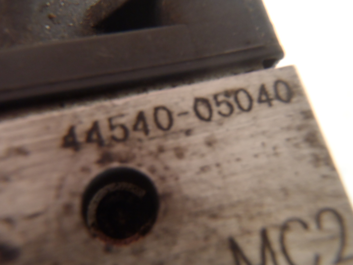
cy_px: 132
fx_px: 377
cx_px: 176
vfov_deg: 38.7
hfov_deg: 50.1
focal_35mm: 37
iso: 200
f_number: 4.7
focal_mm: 6.64
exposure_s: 1/4
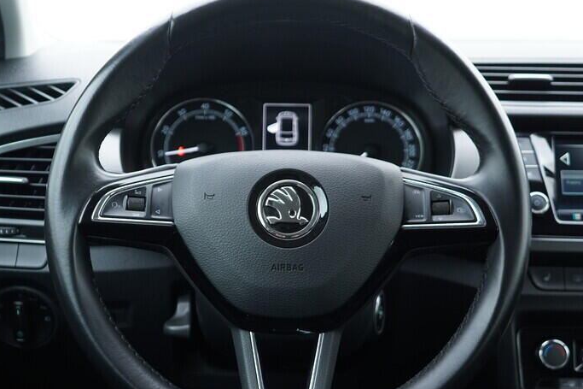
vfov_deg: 25.0
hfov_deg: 36.9
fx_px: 874
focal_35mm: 54
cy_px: 237
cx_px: 283
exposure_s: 1/40
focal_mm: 24
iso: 320
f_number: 2.8
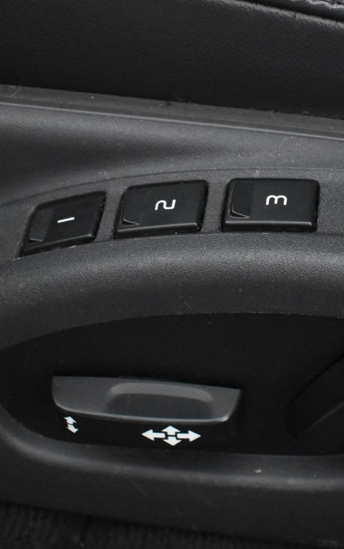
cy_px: 220
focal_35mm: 61
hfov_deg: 21.0
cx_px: 283
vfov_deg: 33.4
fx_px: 914
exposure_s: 1/50
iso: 3200
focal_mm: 18
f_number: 3.5
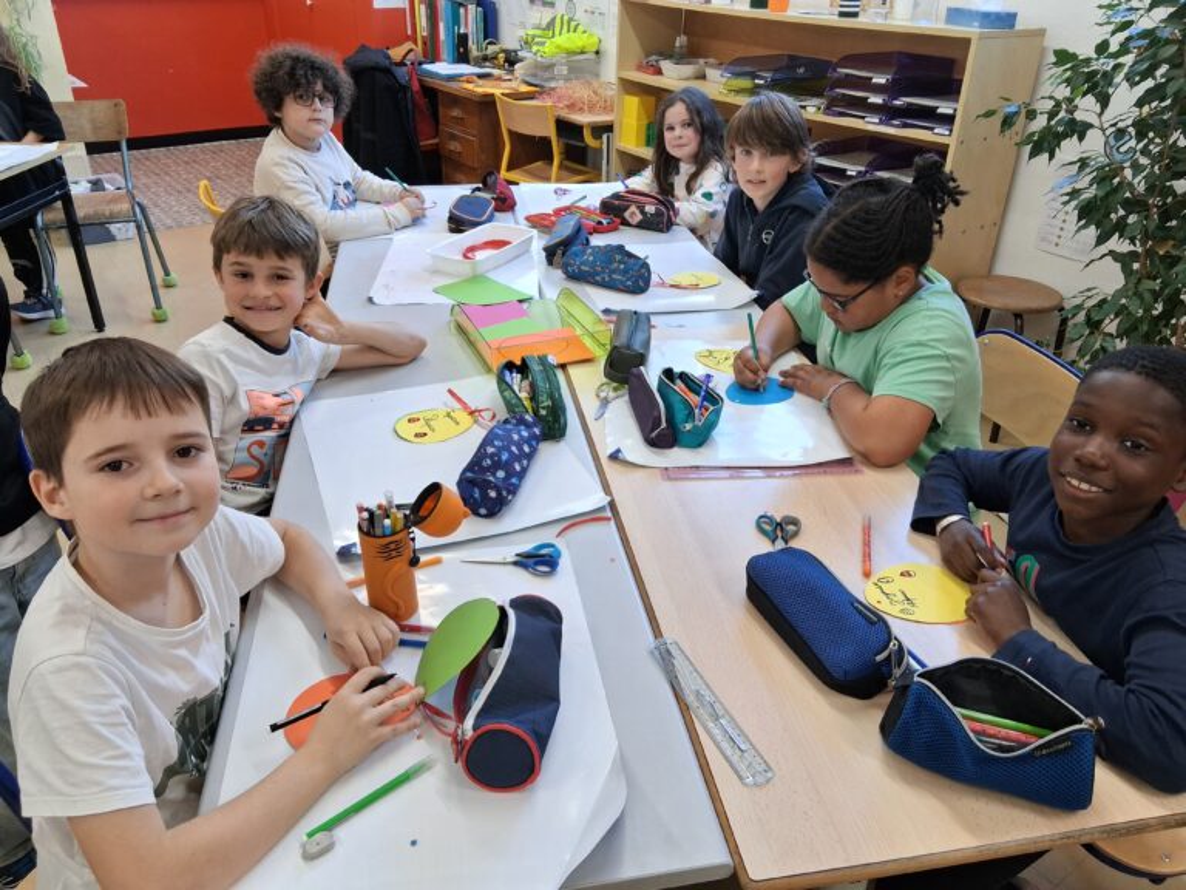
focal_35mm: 26
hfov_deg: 67.3
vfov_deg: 53.1
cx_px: 593
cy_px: 445
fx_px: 891
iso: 160
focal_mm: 3.98
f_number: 1.8
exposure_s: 1/100
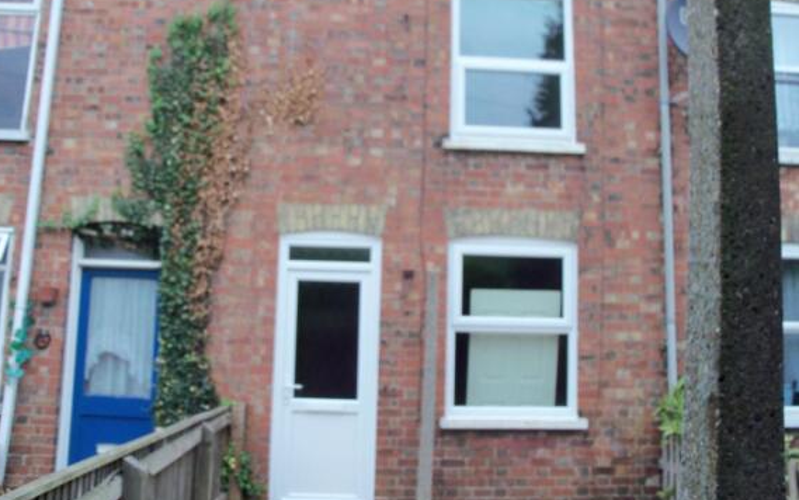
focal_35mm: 38
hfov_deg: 51.5
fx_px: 828
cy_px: 218
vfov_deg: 33.6
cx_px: 391
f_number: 3
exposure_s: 1/100
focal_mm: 6.3
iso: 80
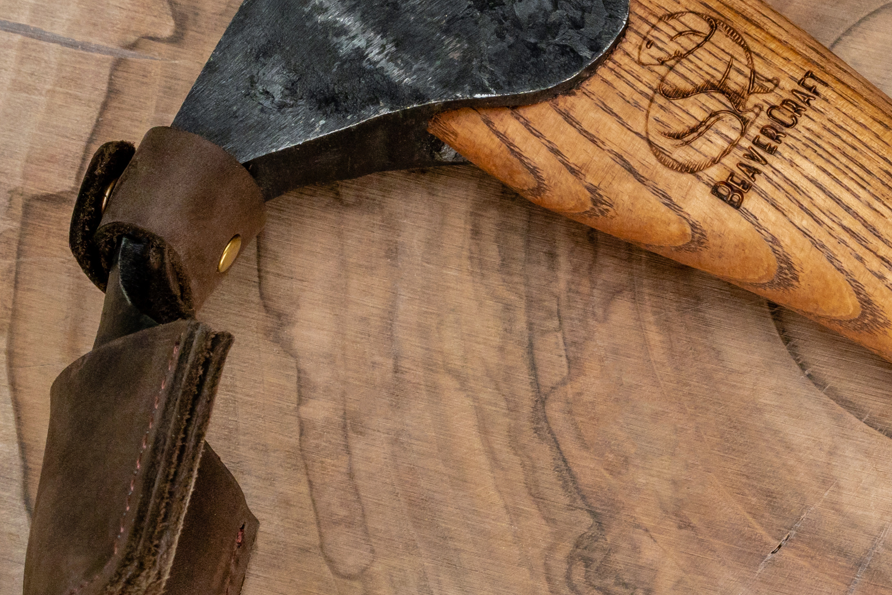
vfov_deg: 7.8
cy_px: 358
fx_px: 4385
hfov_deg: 11.5
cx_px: 816
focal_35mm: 177
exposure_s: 1/80
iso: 800
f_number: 11
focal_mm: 55
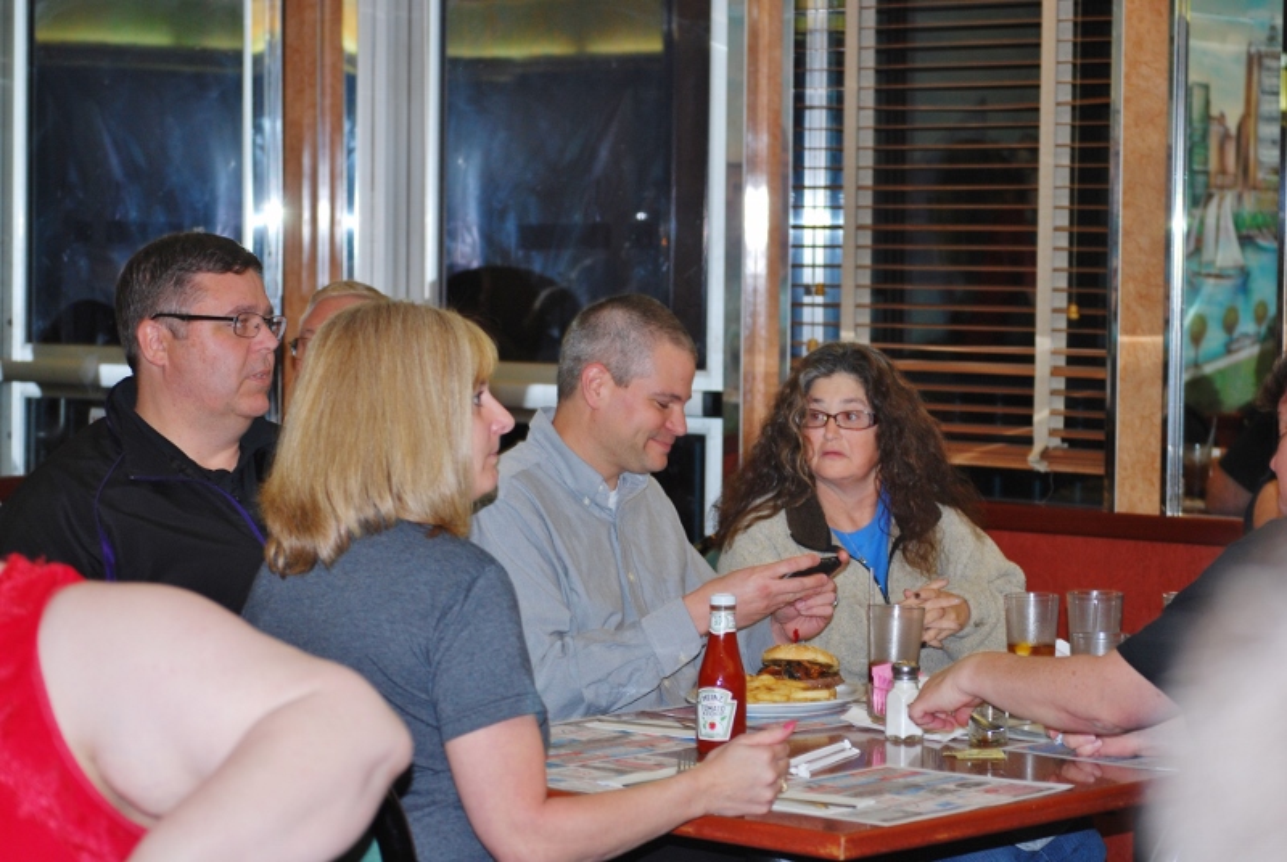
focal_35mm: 98
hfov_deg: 20.9
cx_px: 644
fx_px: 3491
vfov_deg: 14.1
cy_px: 431
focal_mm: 65
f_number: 4.2
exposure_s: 1/60
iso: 280
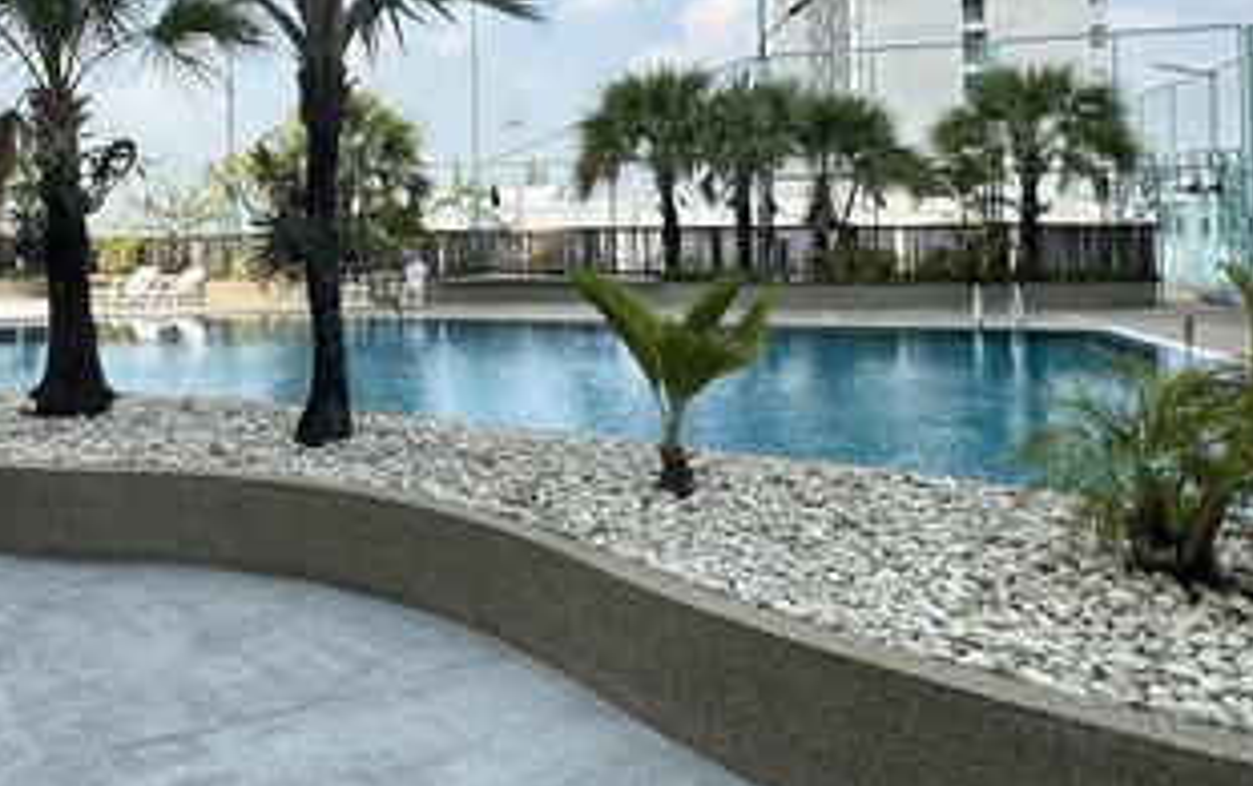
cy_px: 202
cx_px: 359
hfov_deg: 58.9
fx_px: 1060
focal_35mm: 31
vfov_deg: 39.6
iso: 40
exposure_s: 1/932
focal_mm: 2.22
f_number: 2.2
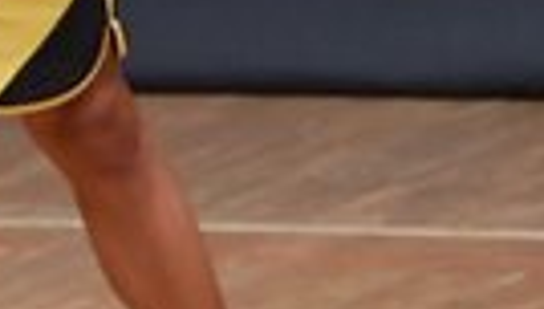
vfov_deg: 0.7
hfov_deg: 1.2
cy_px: -244
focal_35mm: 1723
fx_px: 24903
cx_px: -891
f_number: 5.6
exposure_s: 1/400
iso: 6400
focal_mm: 190
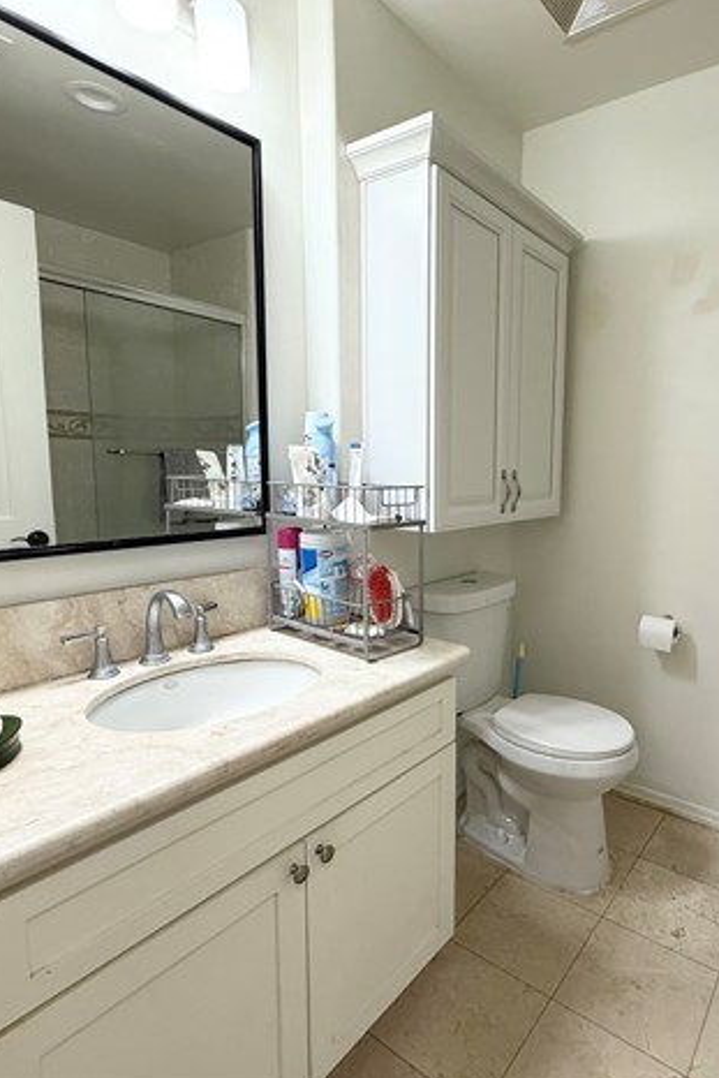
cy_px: 537
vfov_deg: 84.0
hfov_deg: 60.8
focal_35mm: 20
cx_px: 467
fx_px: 599
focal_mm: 2.22
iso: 200
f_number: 2.2
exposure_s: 1/120
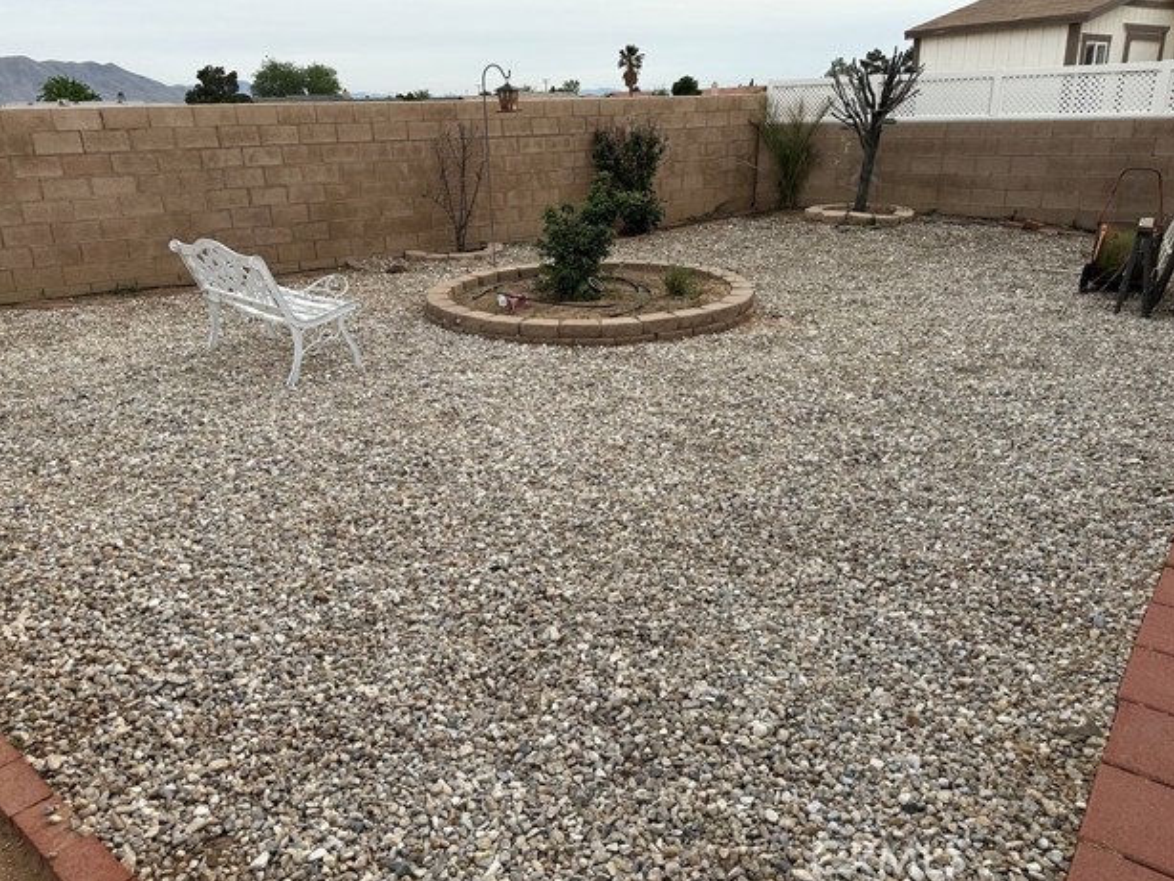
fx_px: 848
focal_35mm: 25
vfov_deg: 54.9
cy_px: 426
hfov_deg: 69.4
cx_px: 581
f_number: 1.78
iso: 80
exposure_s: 1/1880
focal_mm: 6.86
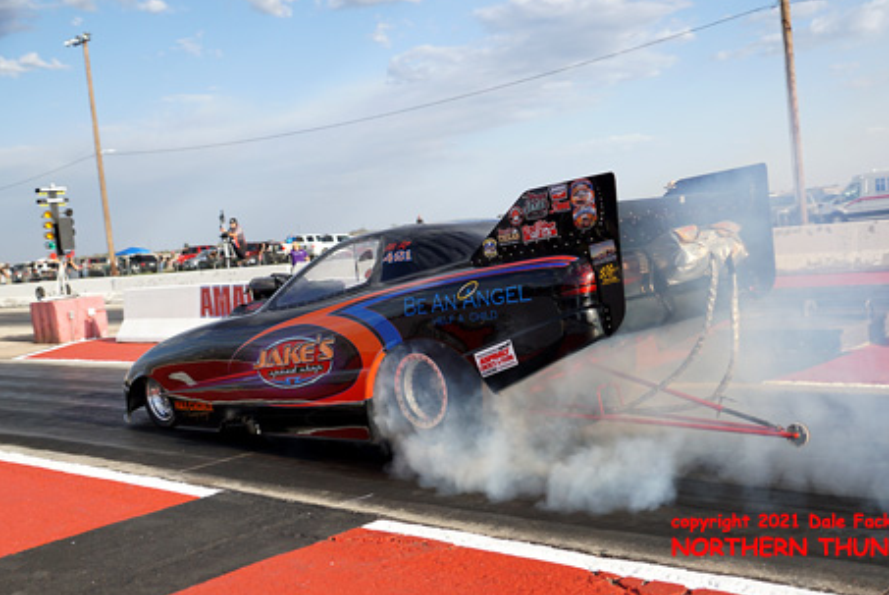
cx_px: 471
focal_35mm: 43
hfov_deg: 45.4
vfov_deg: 31.2
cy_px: 314
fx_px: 1063
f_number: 2.8
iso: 200
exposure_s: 1/1600
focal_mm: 26
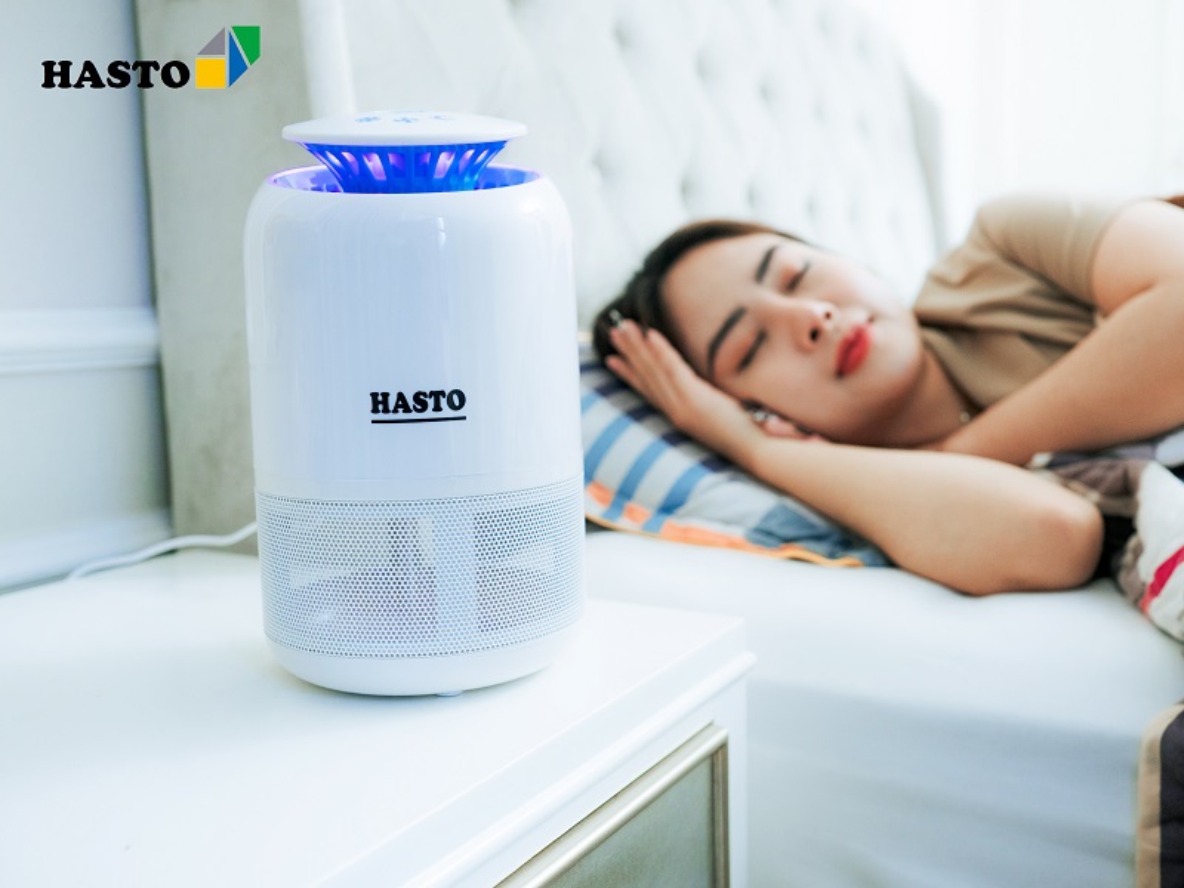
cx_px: 592
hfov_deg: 54.0
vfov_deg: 41.8
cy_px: 444
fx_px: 1163
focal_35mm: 34
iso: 400
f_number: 2.2
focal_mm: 17
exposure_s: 1/125
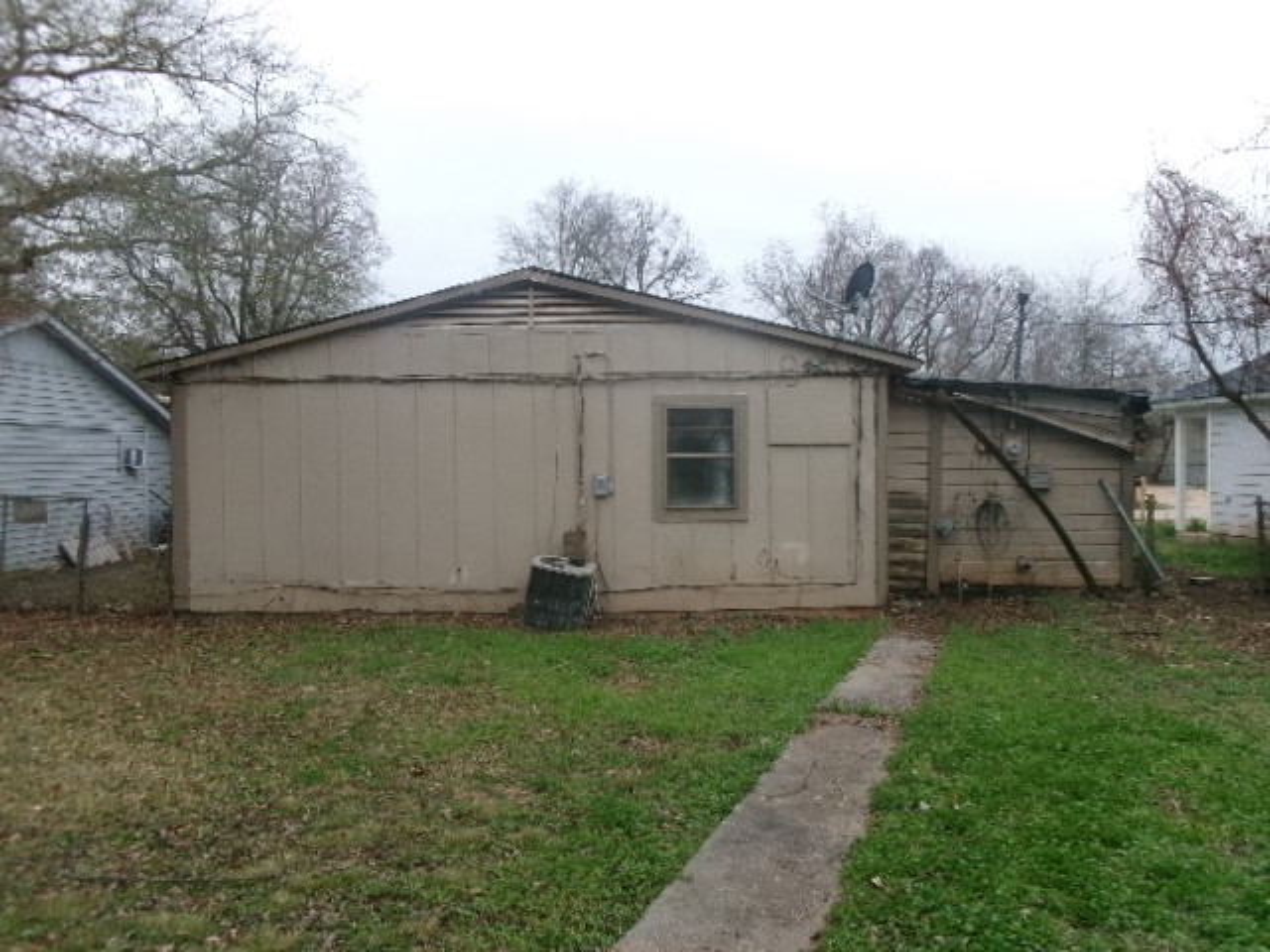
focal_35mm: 28
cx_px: 635
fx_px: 1027
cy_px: 476
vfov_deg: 49.7
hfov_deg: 63.4
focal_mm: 5.1
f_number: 3.9
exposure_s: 1/120
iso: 100
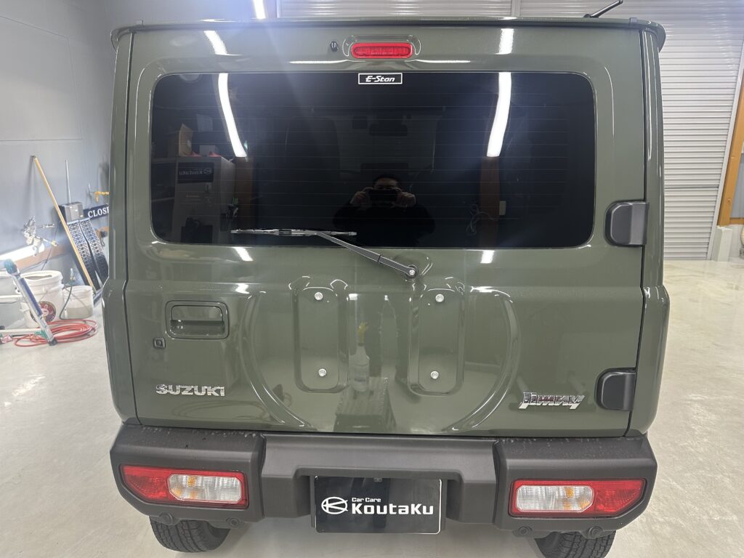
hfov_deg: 71.6
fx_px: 516
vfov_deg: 56.8
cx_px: 372
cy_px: 279
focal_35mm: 24
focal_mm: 6.86
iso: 160
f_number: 1.78
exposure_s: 1/60
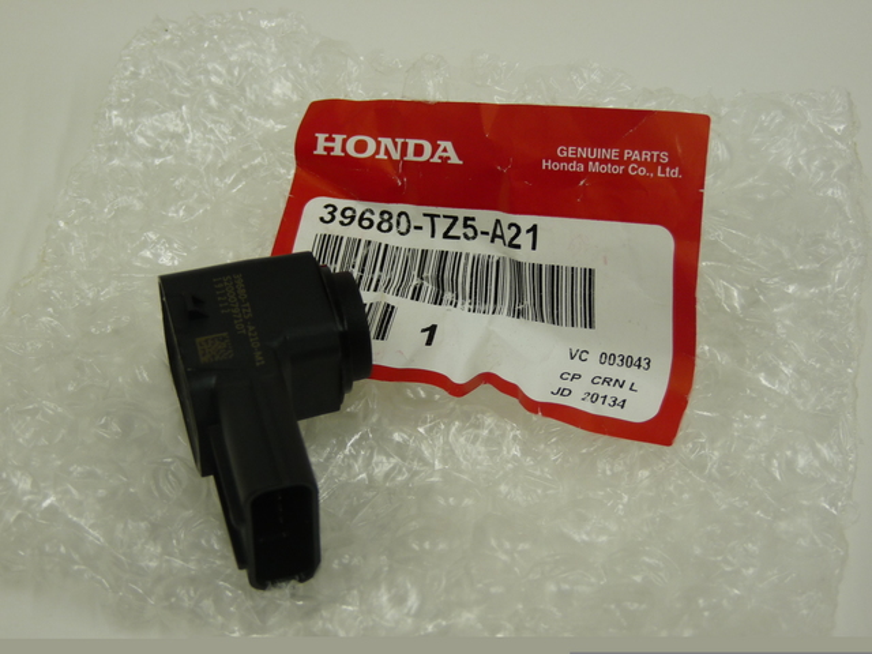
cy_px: 327
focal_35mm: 72
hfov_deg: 27.0
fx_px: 1814
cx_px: 436
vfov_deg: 20.4
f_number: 3.4
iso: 100
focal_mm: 12.8
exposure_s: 1/50
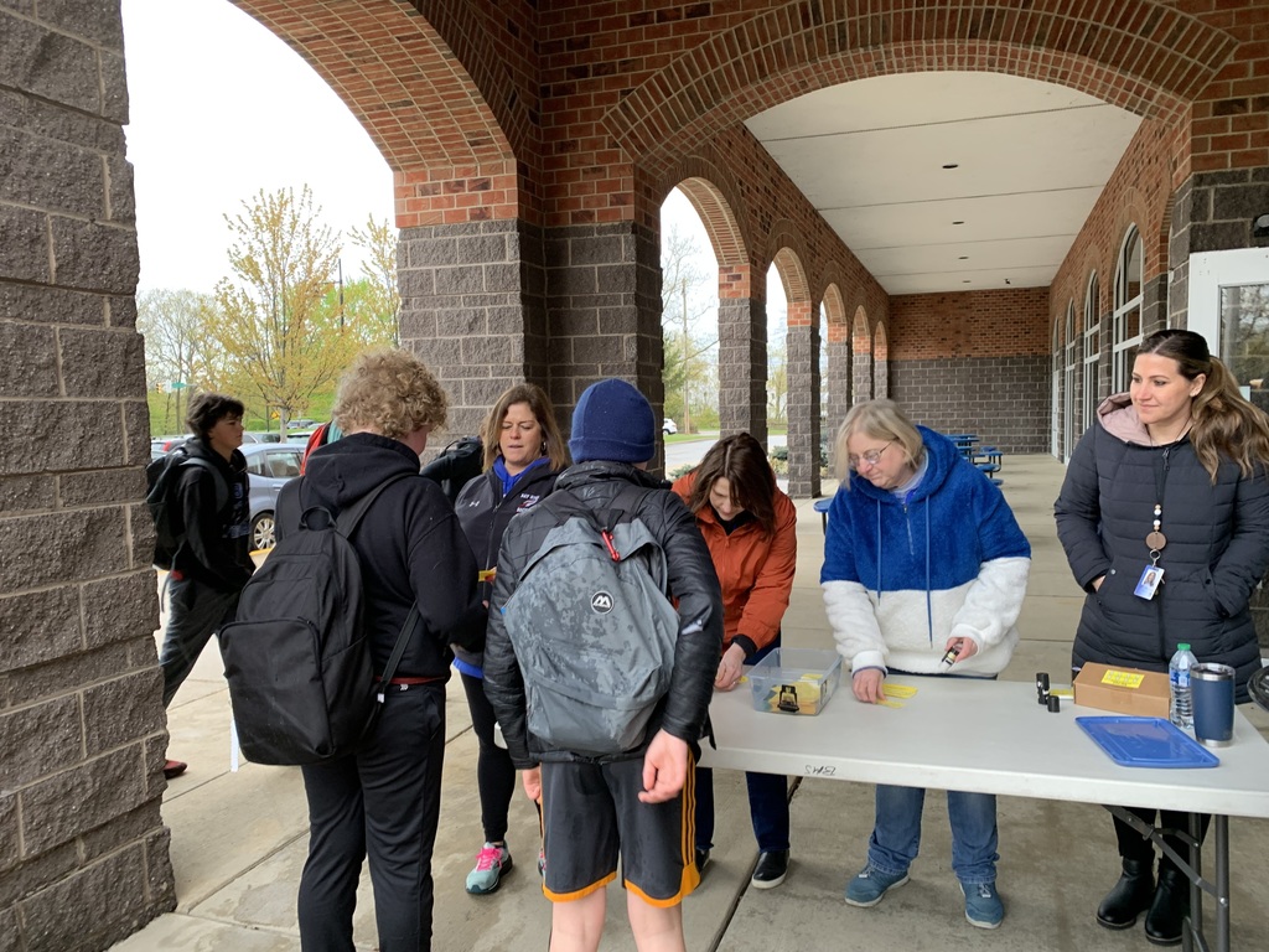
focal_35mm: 26
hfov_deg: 67.3
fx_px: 953
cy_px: 476
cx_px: 634
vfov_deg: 53.1
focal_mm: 4.25
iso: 100
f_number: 1.8
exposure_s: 1/117
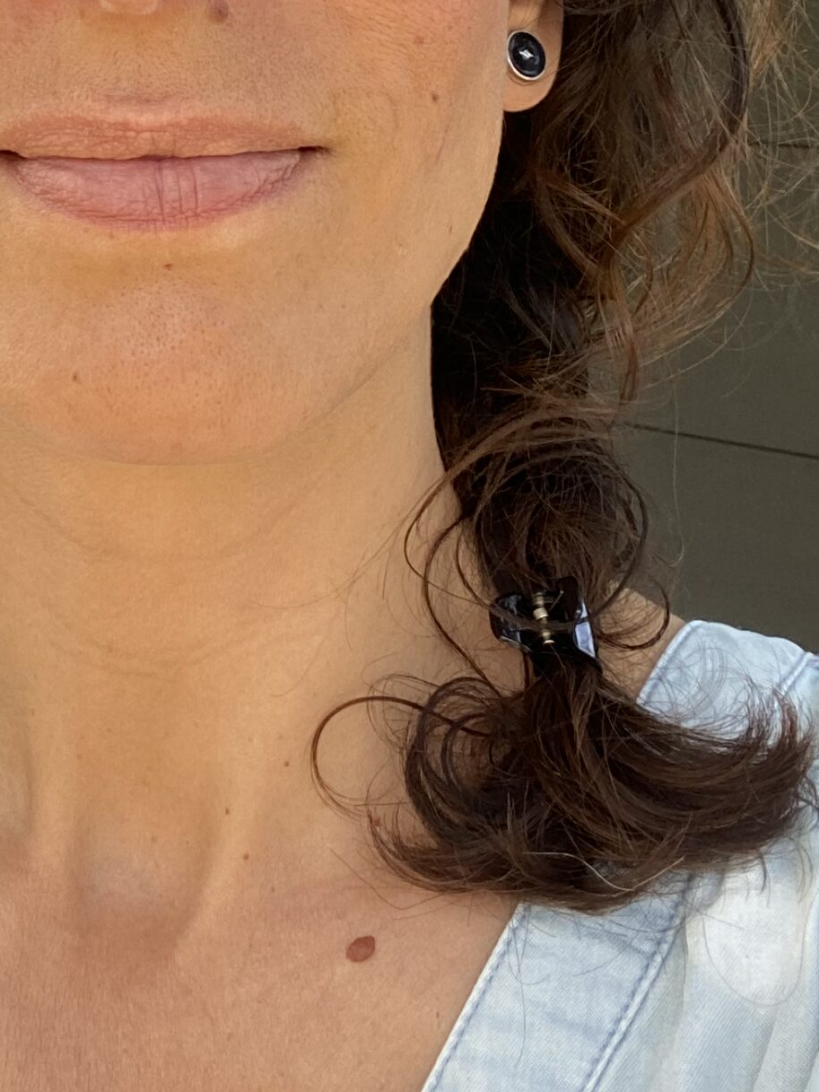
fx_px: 2239
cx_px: 64
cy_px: 45
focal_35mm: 71
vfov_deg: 26.2
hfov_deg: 20.3
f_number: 2.2
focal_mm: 2.71
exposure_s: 1/122
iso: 32
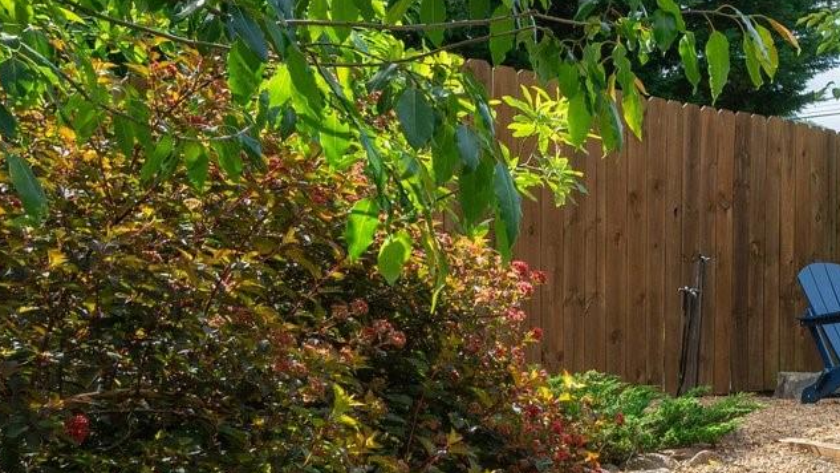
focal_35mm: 61
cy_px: 361
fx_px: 1359
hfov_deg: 27.0
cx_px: 1174
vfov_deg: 19.6
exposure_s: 1/800
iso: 250
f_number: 8
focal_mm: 18
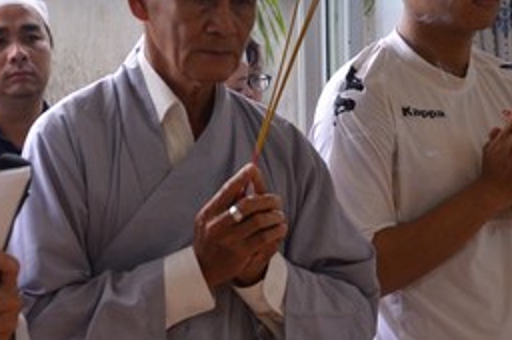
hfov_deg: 15.3
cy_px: 45
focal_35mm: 133
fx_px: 1893
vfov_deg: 10.2
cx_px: 76
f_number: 5
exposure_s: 1/100
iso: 640
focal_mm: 35
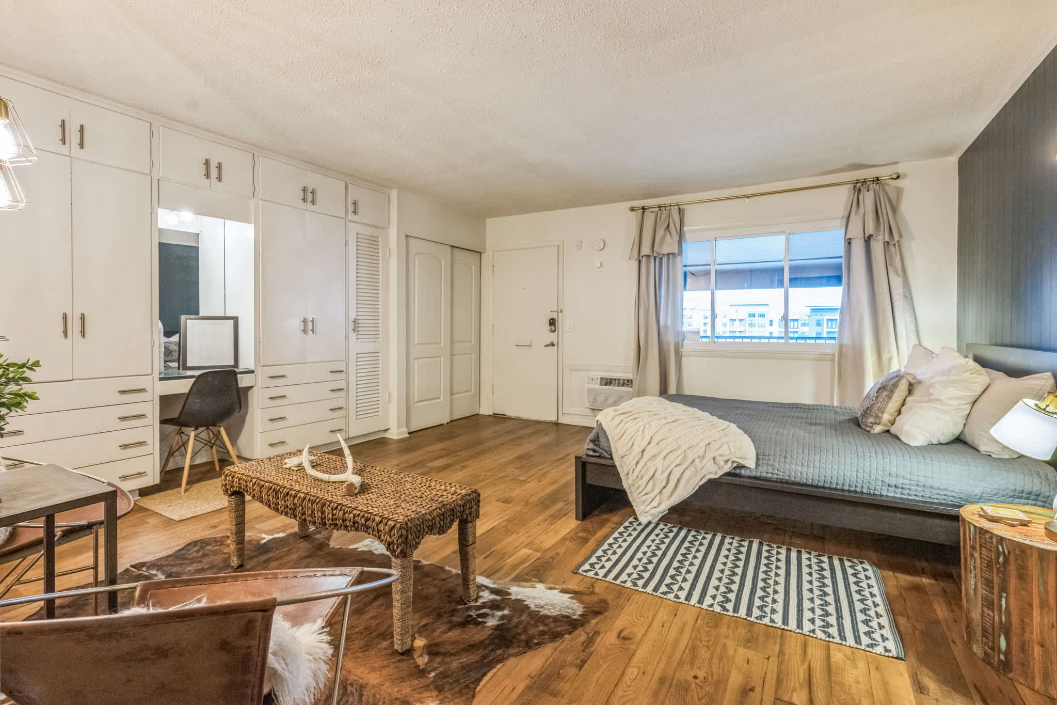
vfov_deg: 75.5
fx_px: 455
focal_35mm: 16
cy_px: 352
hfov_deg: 98.5
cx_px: 528
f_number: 5.6
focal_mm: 15.5
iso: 1600
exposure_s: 1/30
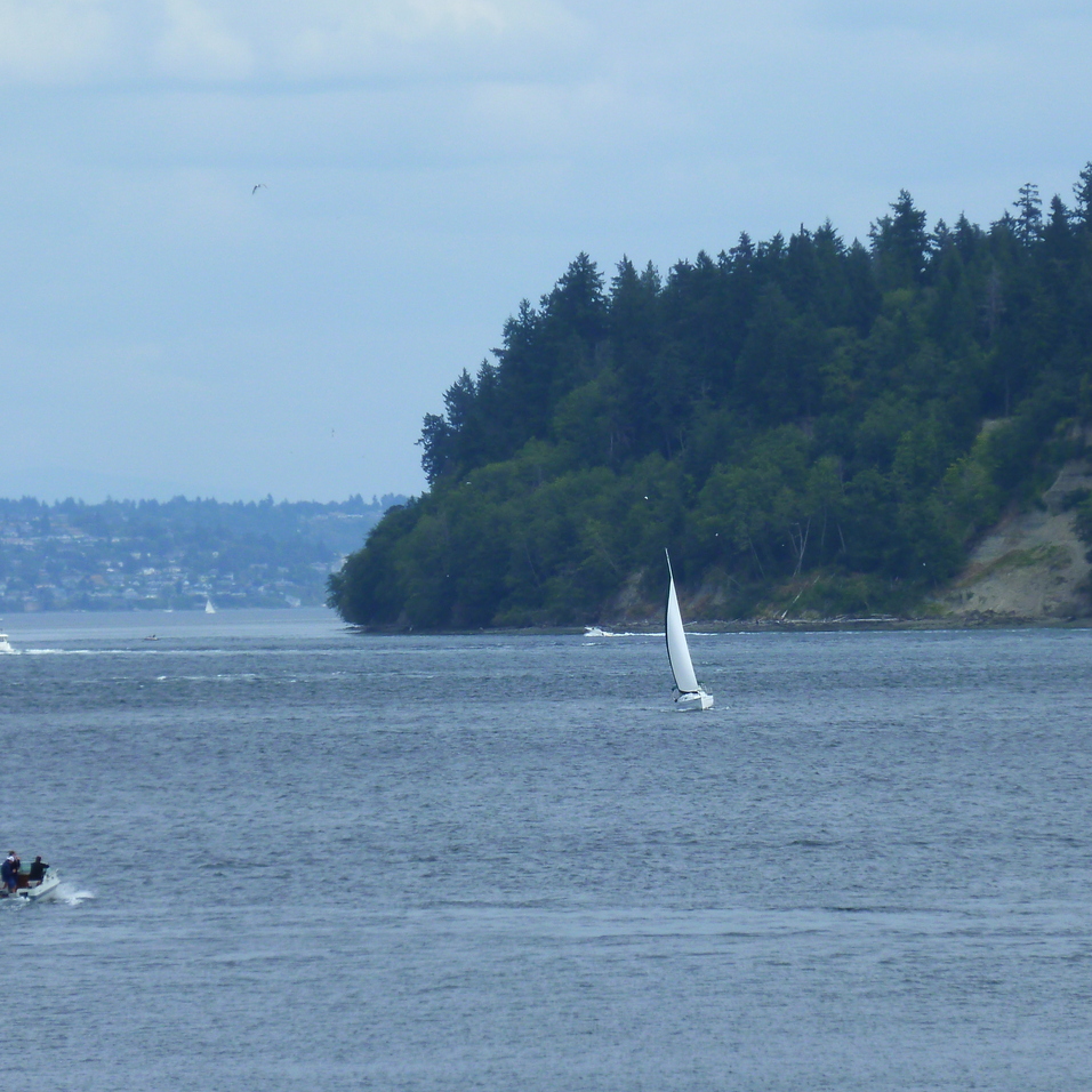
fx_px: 10564
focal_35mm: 296
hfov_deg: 5.9
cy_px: 547
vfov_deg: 5.9
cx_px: 631
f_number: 5.9
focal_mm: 36
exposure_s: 1/250
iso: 80
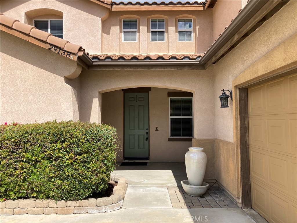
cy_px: 112
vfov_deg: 49.7
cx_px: 148
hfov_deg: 63.4
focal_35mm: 28
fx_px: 240
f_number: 1.8
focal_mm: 3.99
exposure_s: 1/727
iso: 20
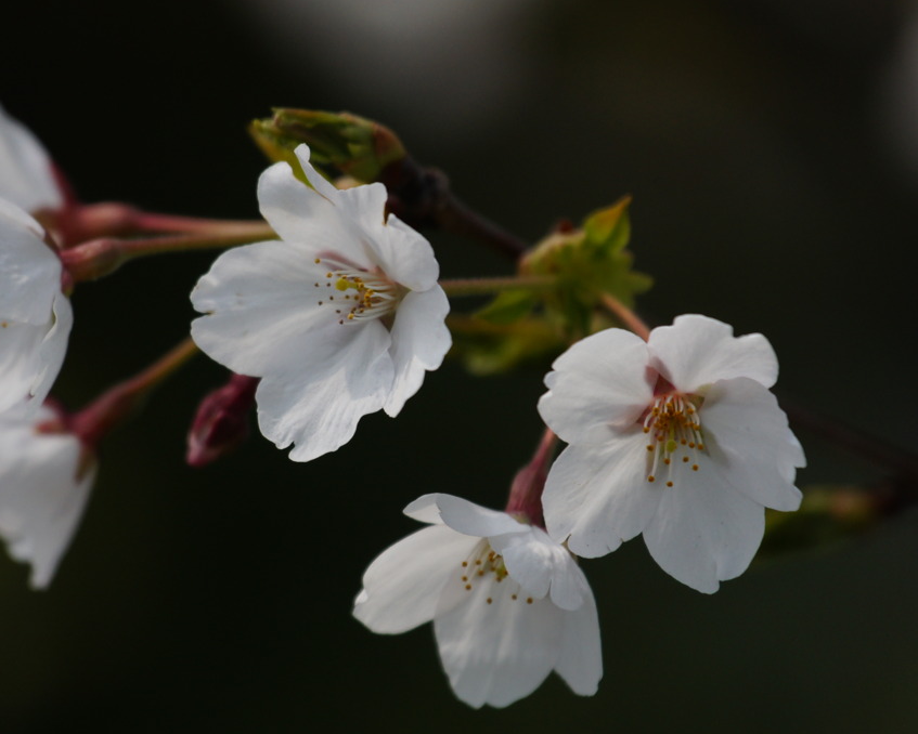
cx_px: 416
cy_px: 368
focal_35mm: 510
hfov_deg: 3.8
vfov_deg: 3.0
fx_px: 13860
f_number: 5.6
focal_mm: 300
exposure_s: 1/4000
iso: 400
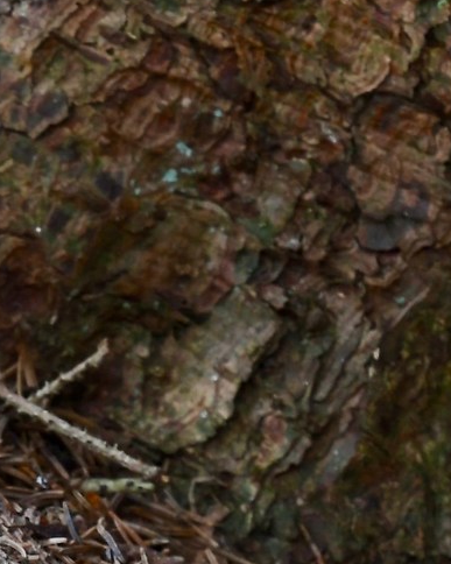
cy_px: 825
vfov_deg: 4.7
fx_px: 6759
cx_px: -379
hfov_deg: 3.8
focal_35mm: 405
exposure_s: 2
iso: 320
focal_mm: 58
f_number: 8
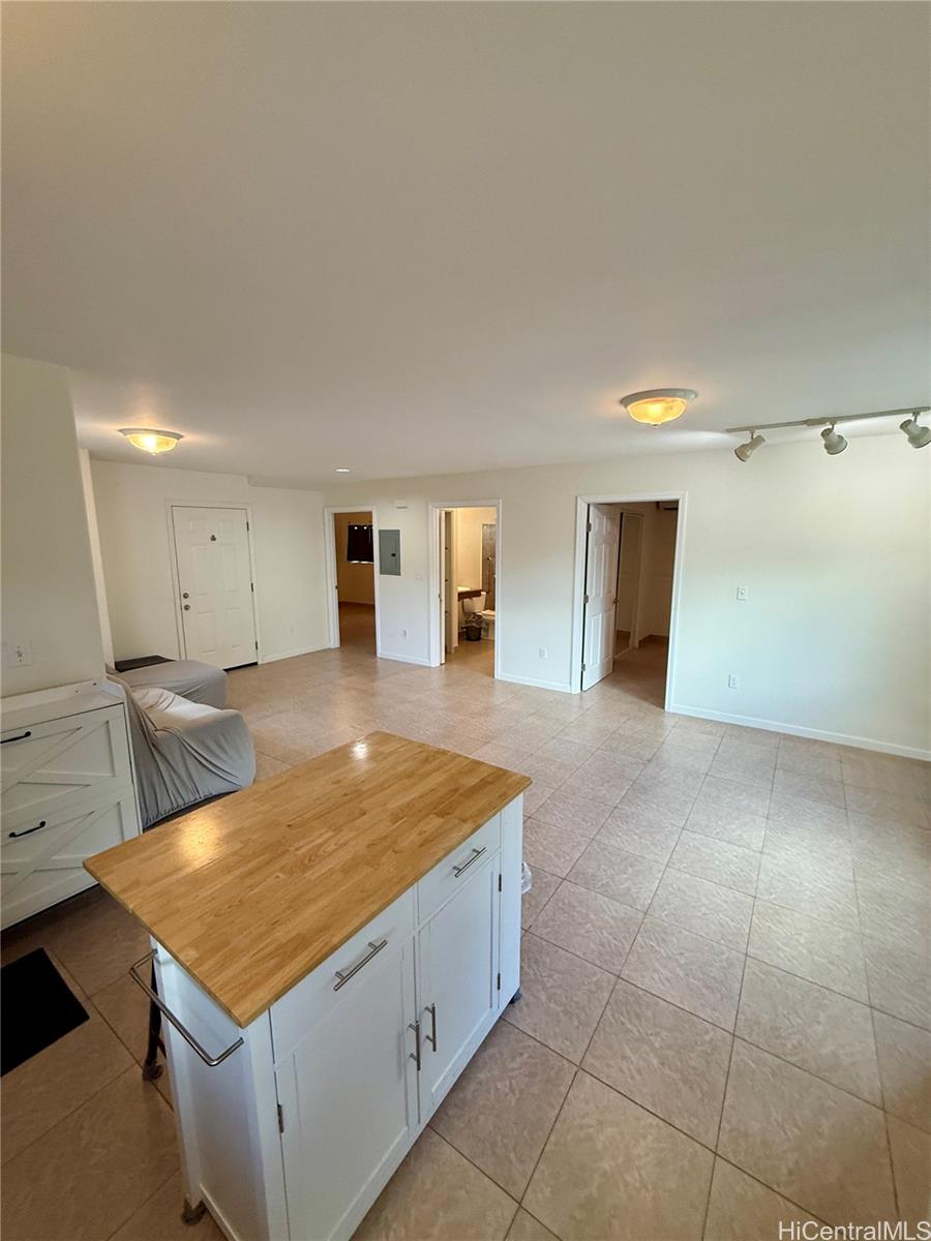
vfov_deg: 102.1
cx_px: 466
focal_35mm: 14
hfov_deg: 85.7
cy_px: 620
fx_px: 502
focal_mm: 2.22
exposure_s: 1/120
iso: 250
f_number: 2.2
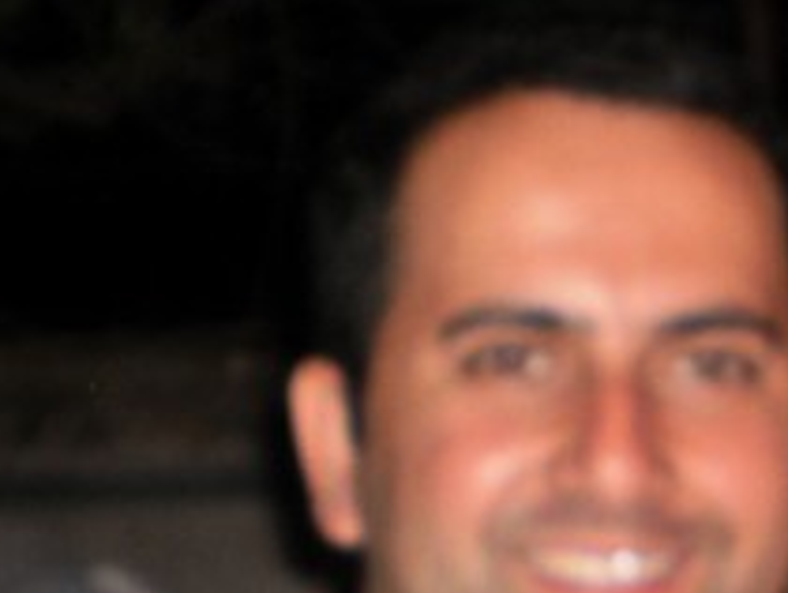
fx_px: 3122
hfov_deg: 14.1
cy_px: 758
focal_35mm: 137
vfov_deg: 10.6
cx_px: 841
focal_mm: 6.3
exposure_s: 1/30
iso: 125
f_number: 3.1
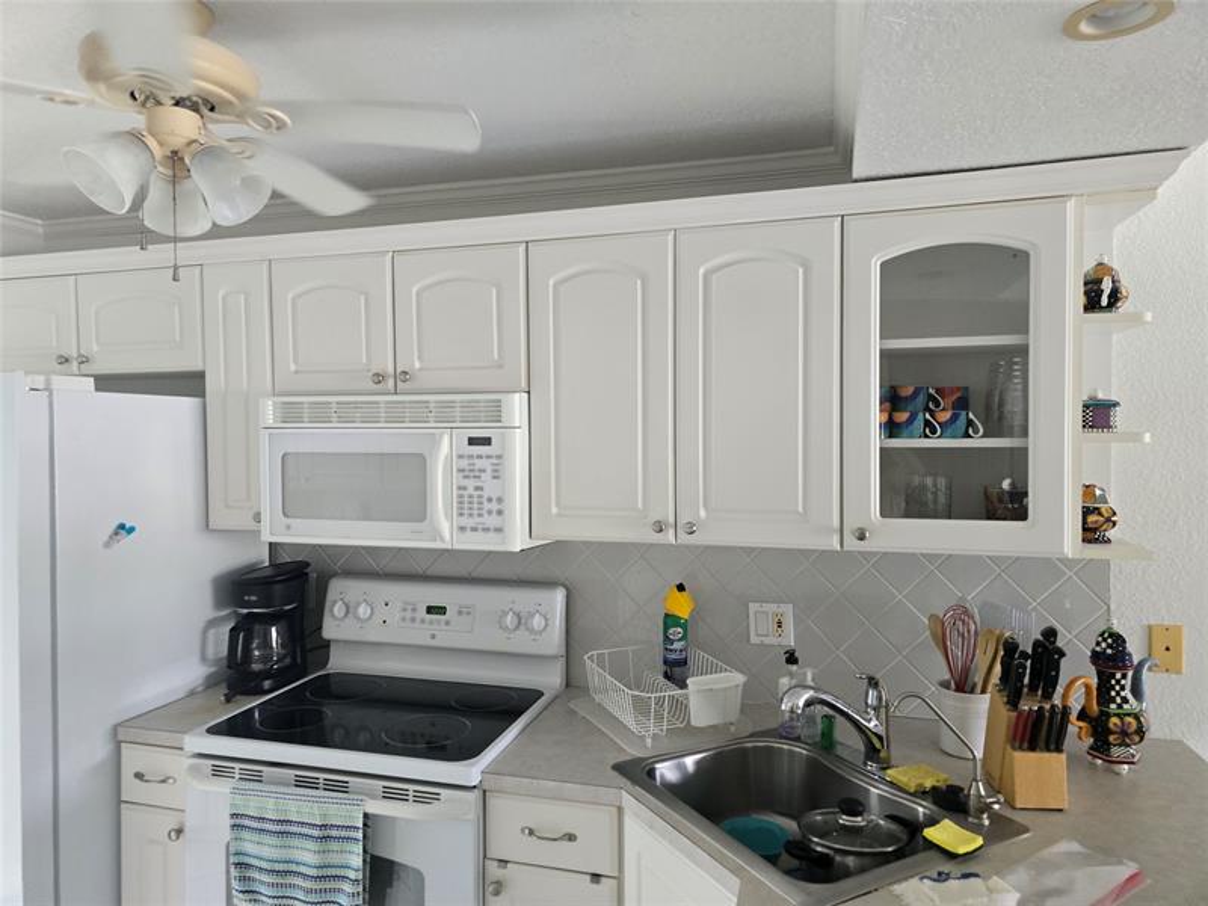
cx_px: 604
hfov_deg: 73.9
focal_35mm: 23
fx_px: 803
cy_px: 453
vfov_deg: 58.9
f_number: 1.7
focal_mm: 6.3
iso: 640
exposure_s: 1/120
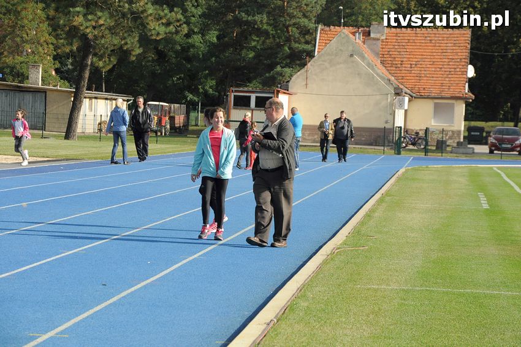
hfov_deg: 13.1
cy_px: 174
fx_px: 2277
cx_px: 260
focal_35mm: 158
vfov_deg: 8.7
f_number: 9
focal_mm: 105
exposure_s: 1/1250
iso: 800
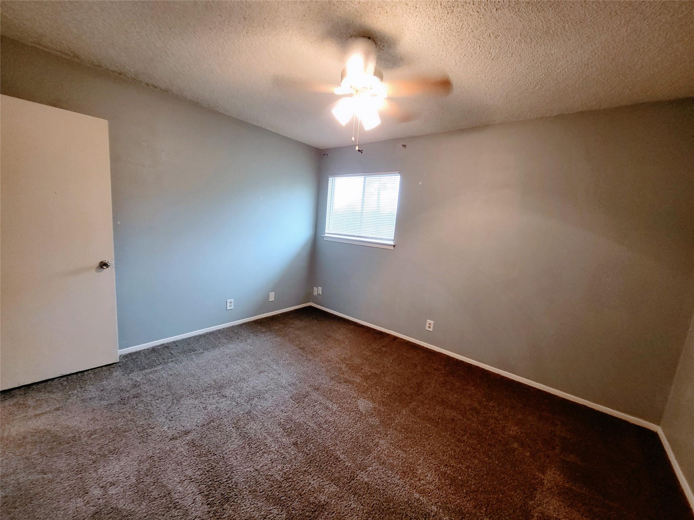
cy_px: 260
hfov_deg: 106.2
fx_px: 261
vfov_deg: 89.9
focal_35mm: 13
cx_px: 347
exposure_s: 1/30
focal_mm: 1.74
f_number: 2.2
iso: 320
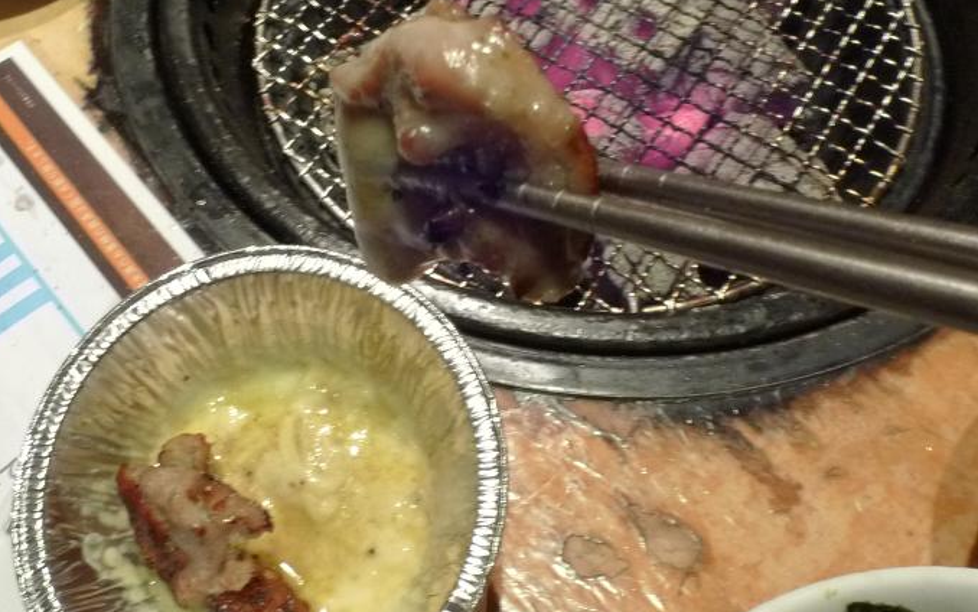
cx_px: 449
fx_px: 1066
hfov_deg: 49.2
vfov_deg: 31.7
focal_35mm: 40
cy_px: 191
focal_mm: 5.1
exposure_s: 1/4
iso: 400
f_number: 8
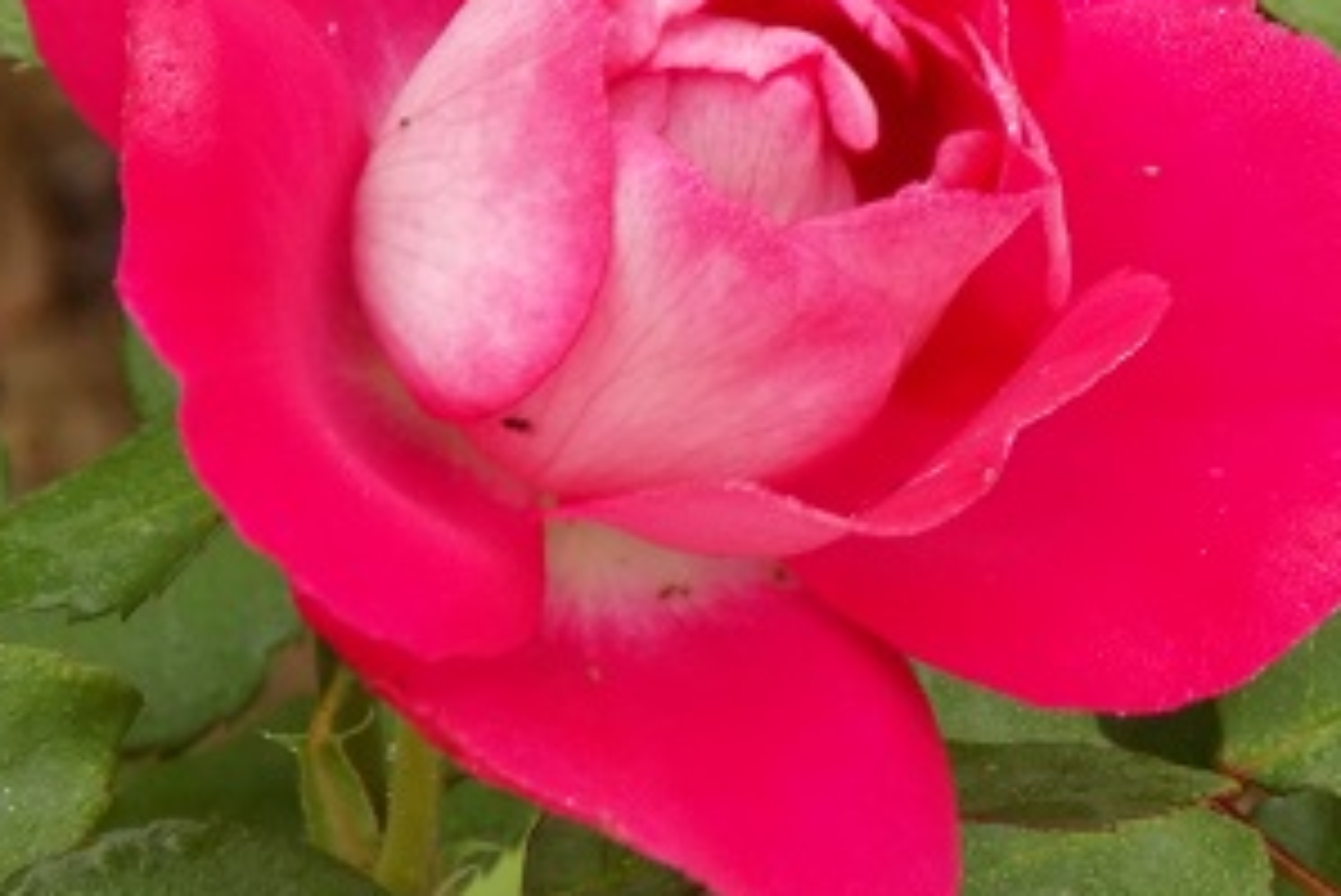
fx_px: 25080
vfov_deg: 2.0
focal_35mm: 673
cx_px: 729
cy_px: 221
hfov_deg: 3.1
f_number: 5.9
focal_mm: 71.5
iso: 180
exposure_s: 1/60
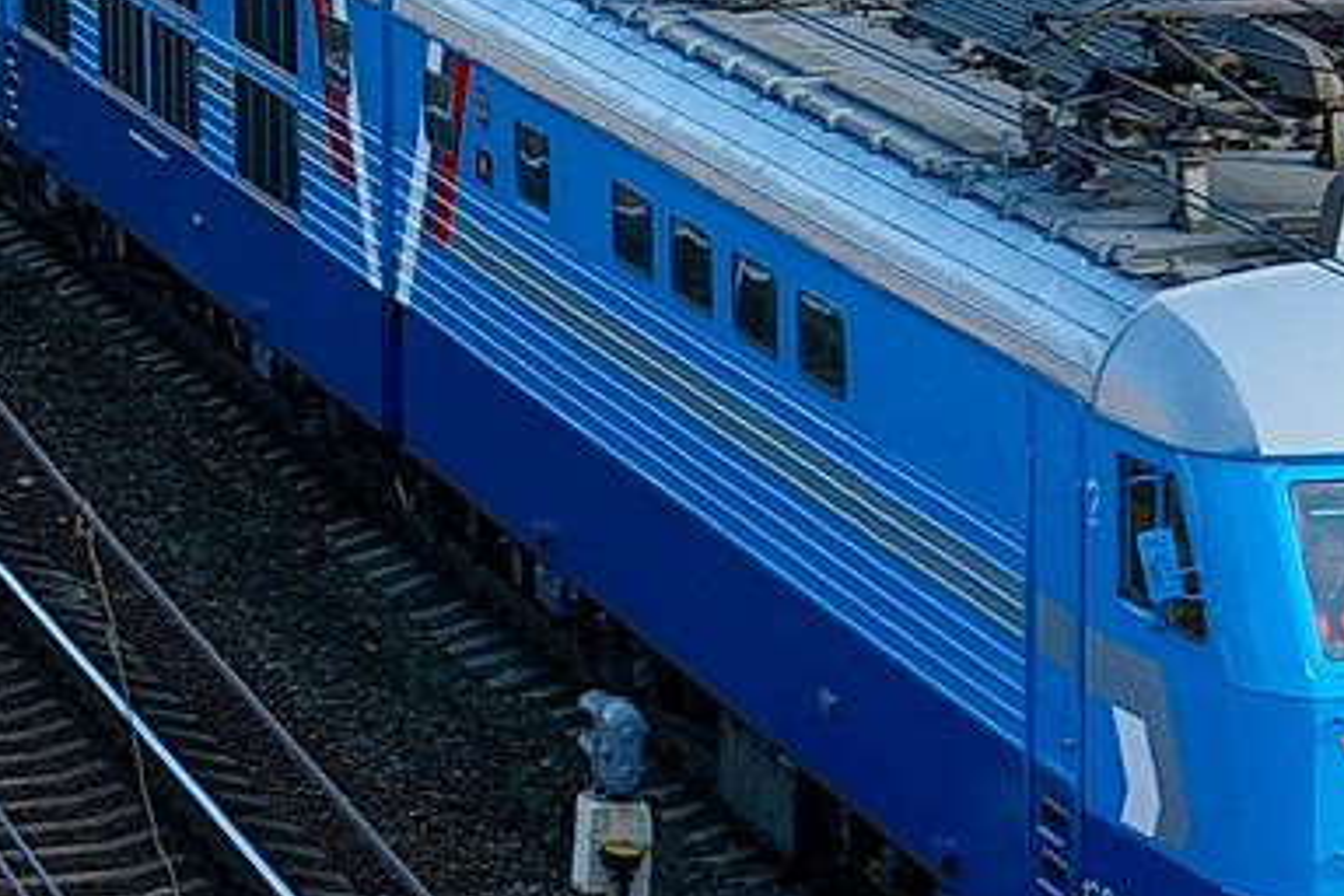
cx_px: 802
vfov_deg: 7.7
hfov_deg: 11.5
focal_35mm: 178
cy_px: 346
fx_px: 6645
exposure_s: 1/160
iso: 200
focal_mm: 38
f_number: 5.6
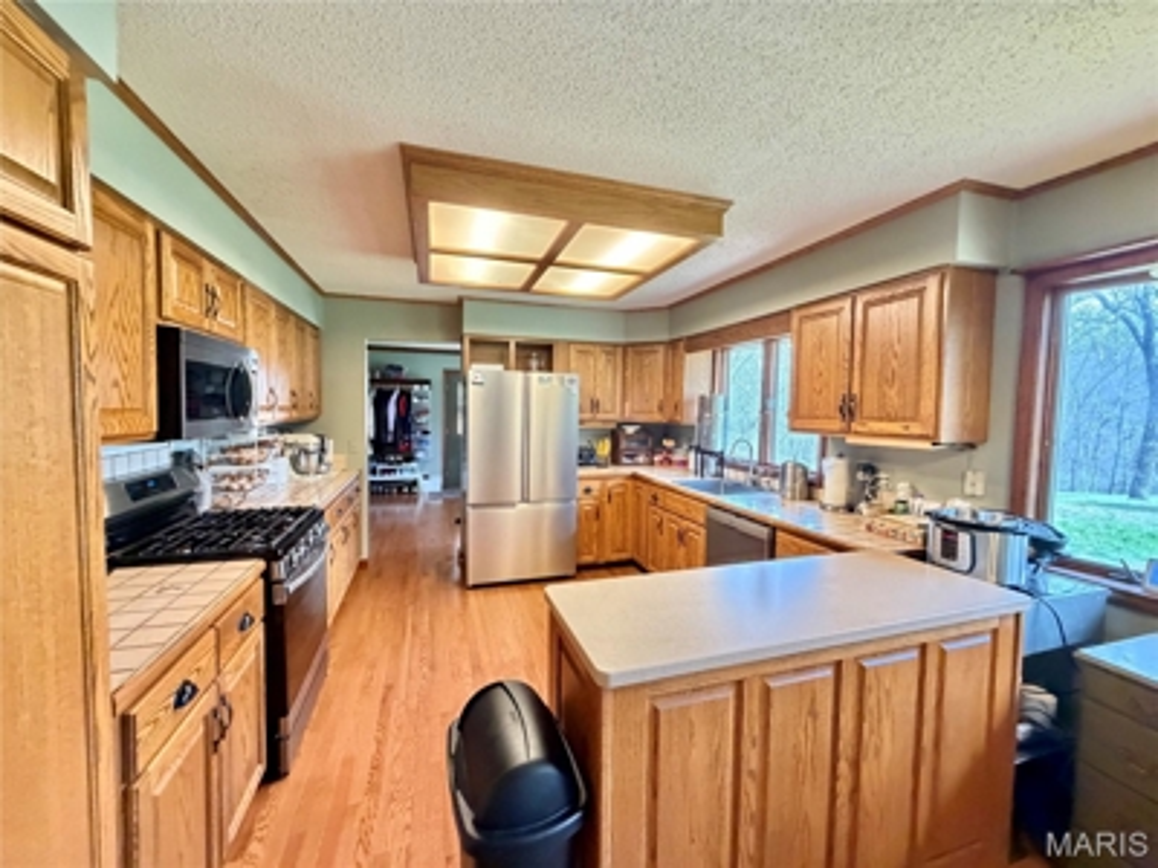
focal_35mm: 14
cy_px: 434
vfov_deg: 85.7
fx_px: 468
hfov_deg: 102.1
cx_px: 579
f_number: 2.2
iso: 800
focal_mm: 2.22
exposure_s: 1/60
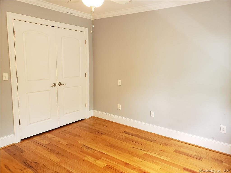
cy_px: 86
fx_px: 174
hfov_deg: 67.3
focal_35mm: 26
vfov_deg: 53.1
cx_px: 116
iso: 320
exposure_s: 1/40
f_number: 2.4
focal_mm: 4.3
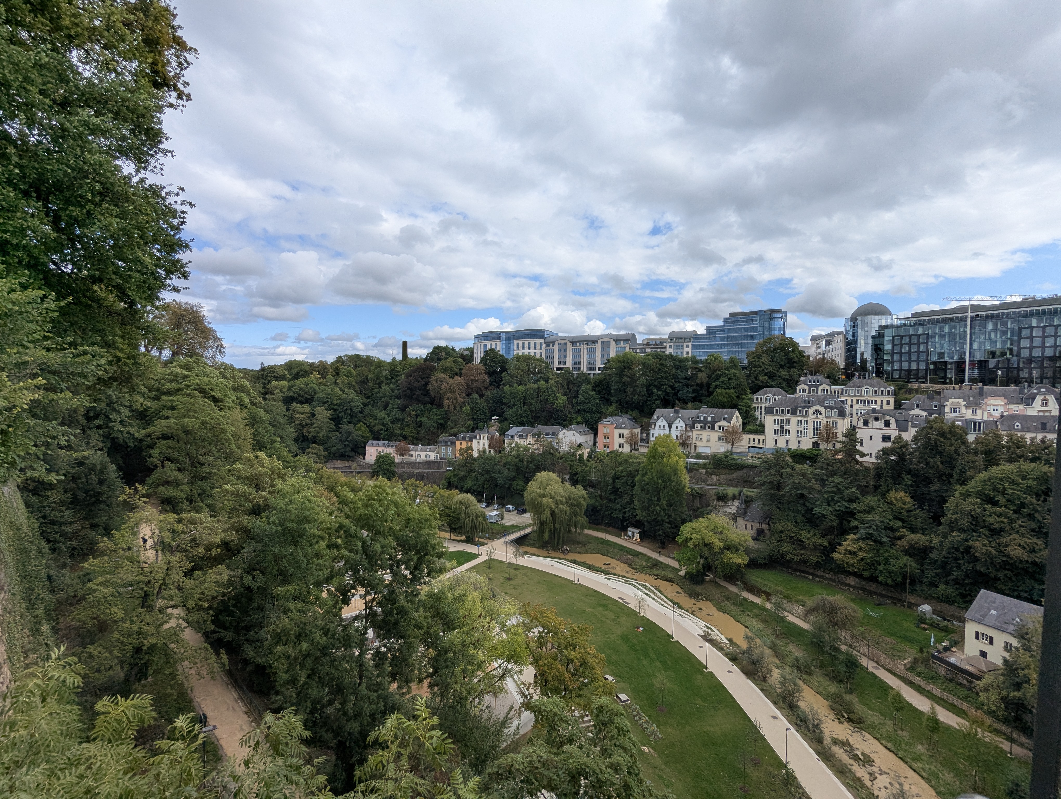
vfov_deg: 78.2
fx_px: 491
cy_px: 400
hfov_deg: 94.4
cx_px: 530
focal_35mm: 16
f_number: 2.2
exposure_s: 1/1408
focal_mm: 2.35
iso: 51
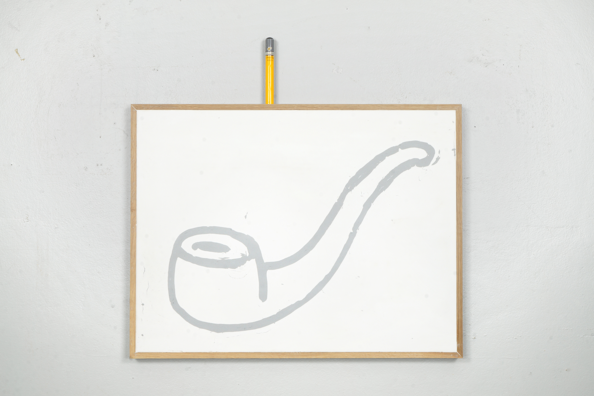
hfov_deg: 40.0
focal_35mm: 50
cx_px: 297
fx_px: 816
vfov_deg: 27.2
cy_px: 198
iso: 200
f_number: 25
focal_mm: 33
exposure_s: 1.6
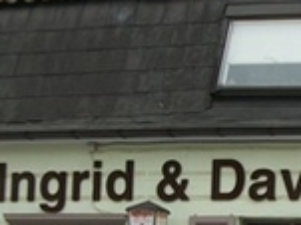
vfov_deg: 11.5
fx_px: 1103
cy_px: 251
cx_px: 441
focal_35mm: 127
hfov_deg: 14.6
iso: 80
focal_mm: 5.7
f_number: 2.9
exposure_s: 1/400
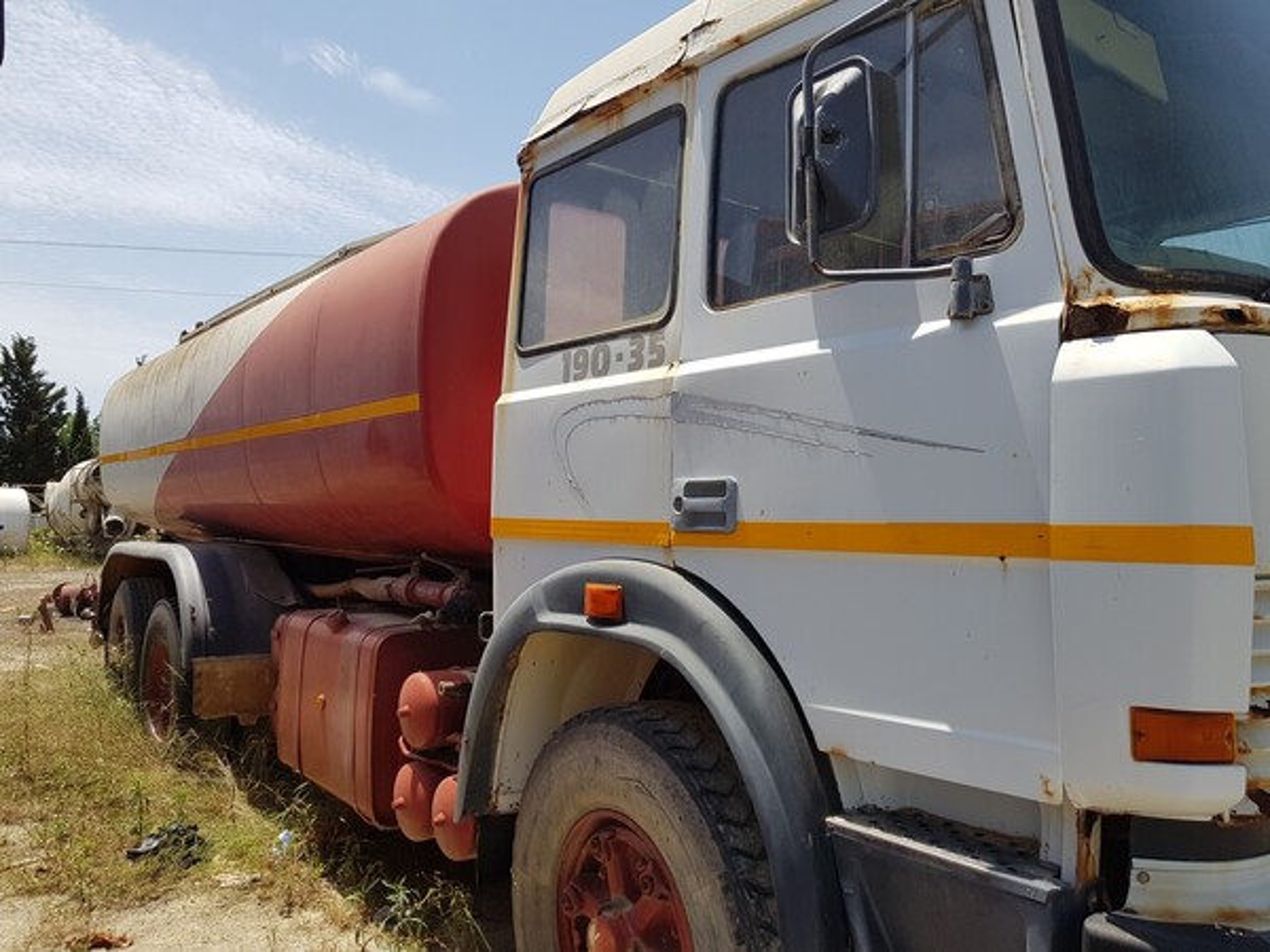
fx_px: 954
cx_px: 635
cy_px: 476
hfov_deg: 67.3
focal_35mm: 26
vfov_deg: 53.1
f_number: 1.7
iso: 40
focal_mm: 4.2
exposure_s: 1/2104
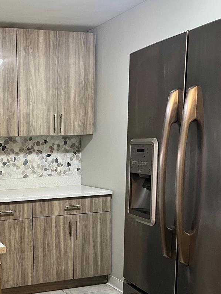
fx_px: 426
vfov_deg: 37.6
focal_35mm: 50
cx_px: 21
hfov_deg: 28.0
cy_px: 206
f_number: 1.5
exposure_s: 1/60
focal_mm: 5.7
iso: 250
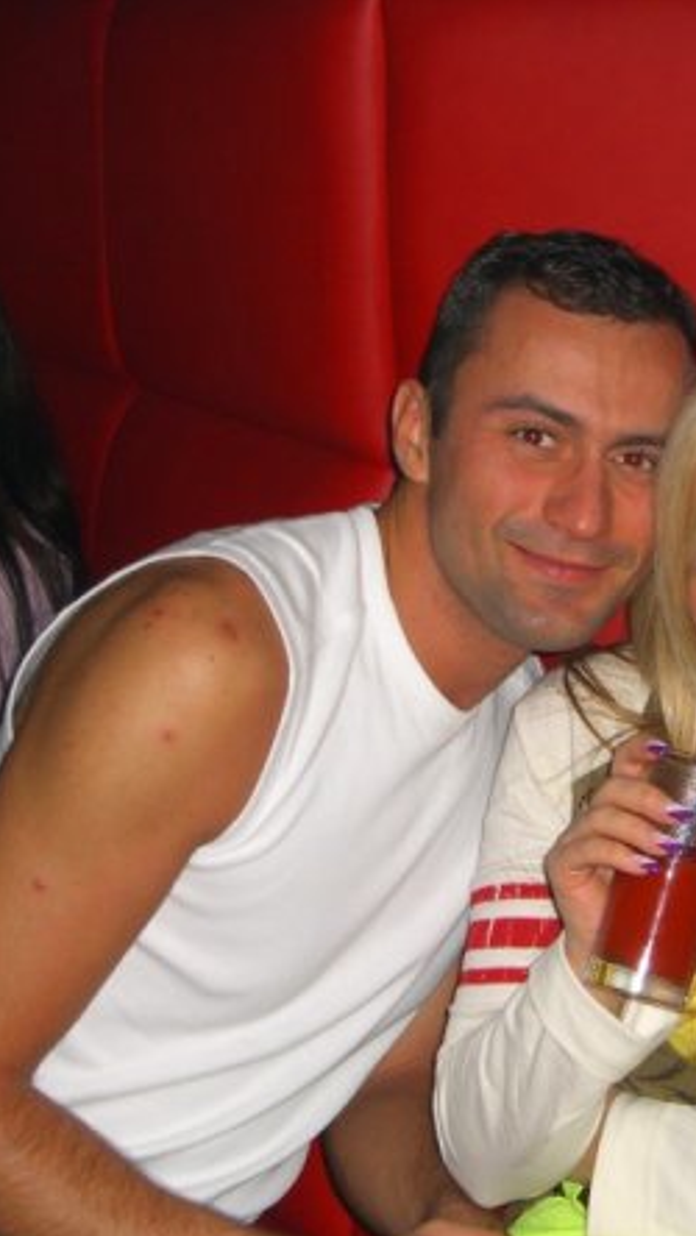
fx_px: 2754
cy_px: 621
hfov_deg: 14.2
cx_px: 649
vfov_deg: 25.3
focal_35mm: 84
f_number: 3.6
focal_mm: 11.8
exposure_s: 1/60
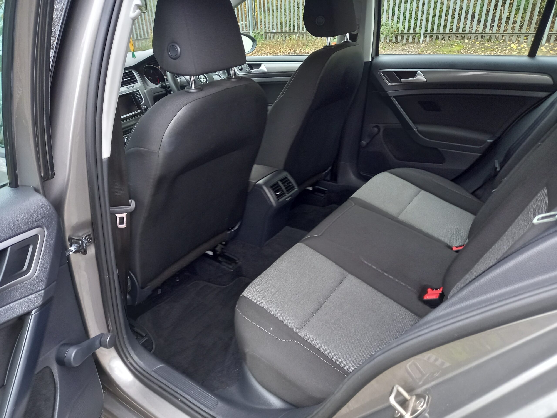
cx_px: 278
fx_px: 402
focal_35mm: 25
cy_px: 209
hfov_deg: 69.4
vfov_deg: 54.9
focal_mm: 4.6
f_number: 2
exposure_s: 1/30
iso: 200
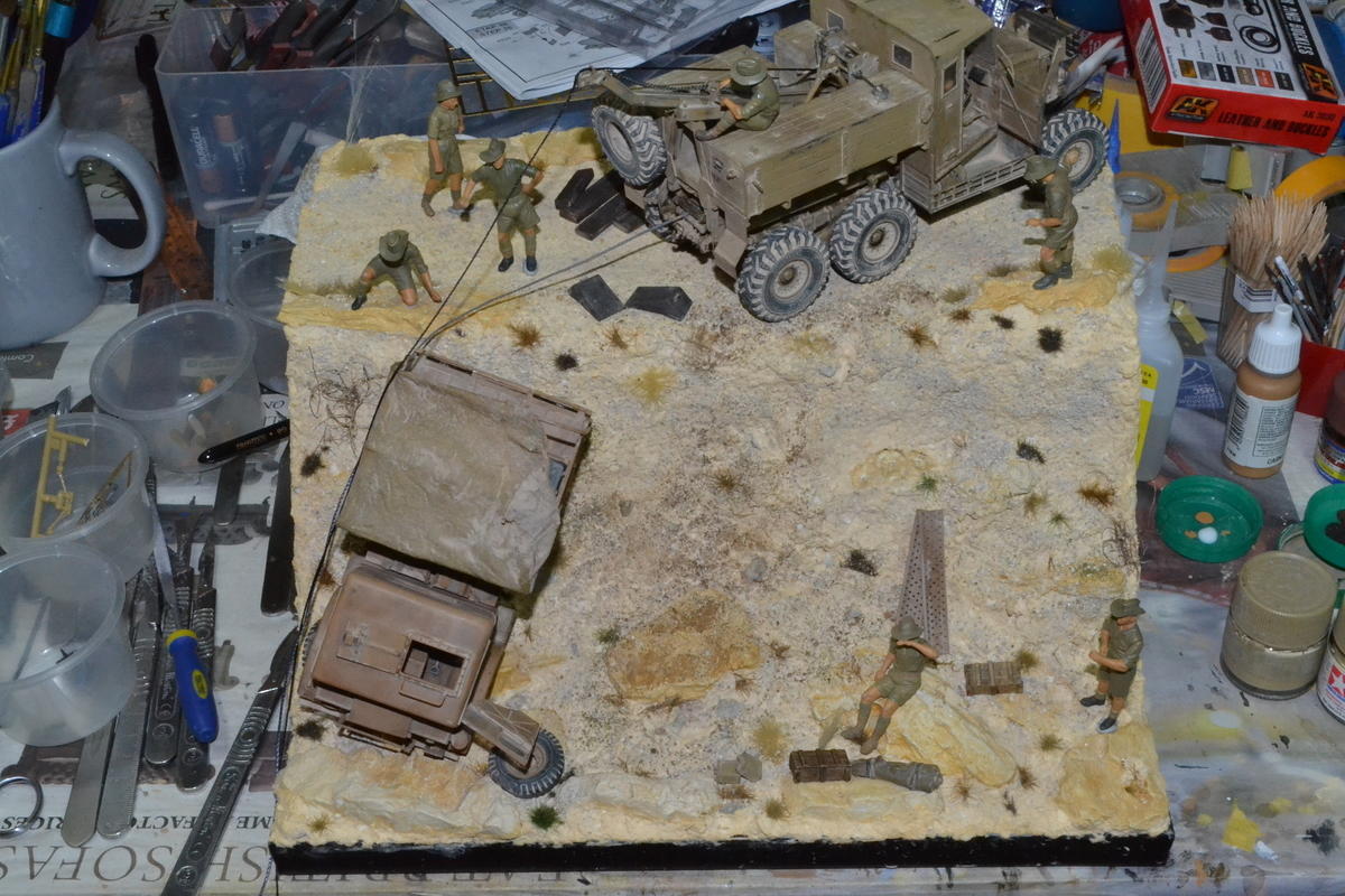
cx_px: 672
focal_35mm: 48
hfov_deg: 41.1
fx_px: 1793
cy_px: 448
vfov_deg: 28.1
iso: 3200
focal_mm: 32
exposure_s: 1/60
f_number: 22
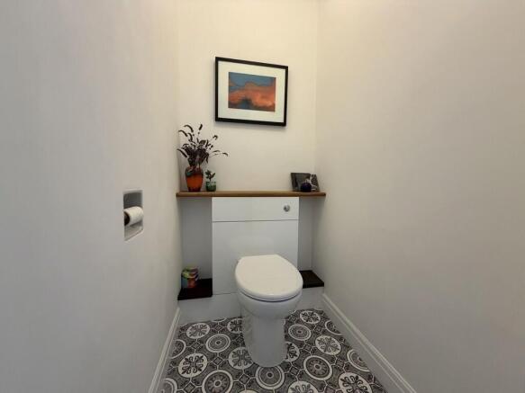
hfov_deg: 102.1
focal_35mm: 14
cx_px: 262
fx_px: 212
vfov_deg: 85.7
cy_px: 196
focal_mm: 2.22
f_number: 2.2
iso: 320
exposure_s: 1/121
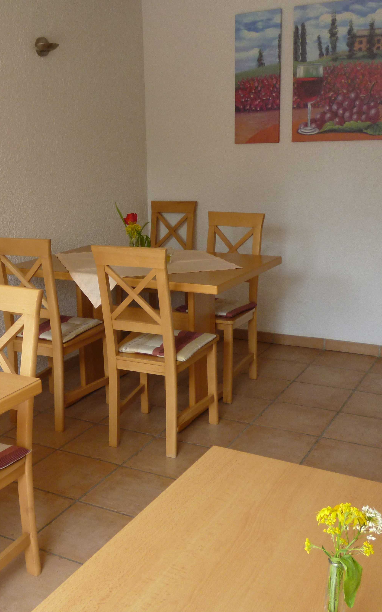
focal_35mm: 40
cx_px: 105
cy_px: 303
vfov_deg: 49.3
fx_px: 666
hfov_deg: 31.5
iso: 160
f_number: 3.1
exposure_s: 1/60
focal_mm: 5
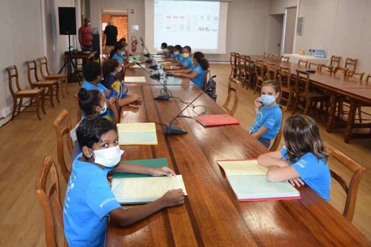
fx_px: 278
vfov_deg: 47.9
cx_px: 186
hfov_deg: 67.4
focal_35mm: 27
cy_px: 124
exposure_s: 1/100
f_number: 5
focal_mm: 18
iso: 800
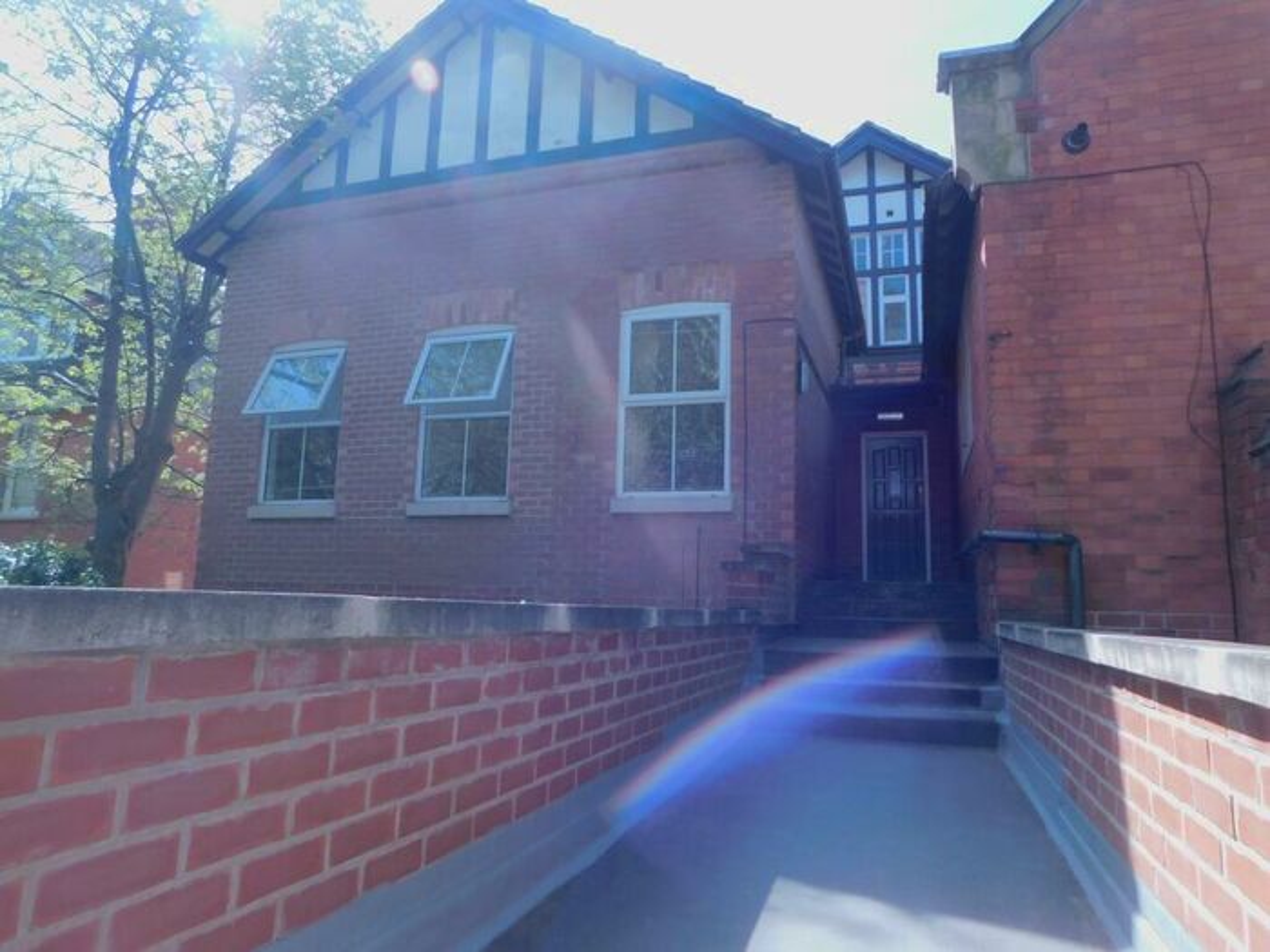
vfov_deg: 58.9
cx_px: 635
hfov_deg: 73.9
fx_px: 844
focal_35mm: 23
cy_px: 476
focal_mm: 4
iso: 125
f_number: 3
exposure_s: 1/500
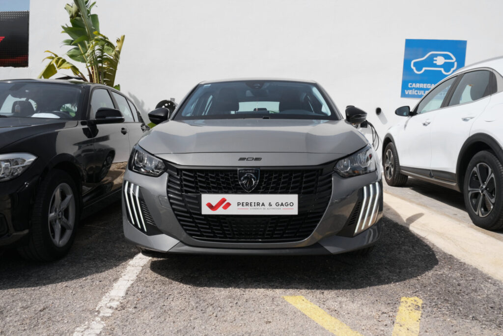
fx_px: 419
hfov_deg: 61.9
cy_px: 168
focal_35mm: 30
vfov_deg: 43.6
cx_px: 252
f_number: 9
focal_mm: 19.7
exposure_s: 1/200
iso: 160
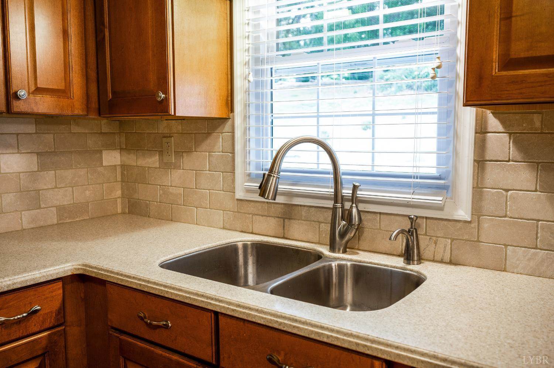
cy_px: 184
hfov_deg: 62.0
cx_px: 277
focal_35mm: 30
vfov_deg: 43.5
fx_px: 461
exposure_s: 1/25
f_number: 4
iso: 320
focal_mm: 30
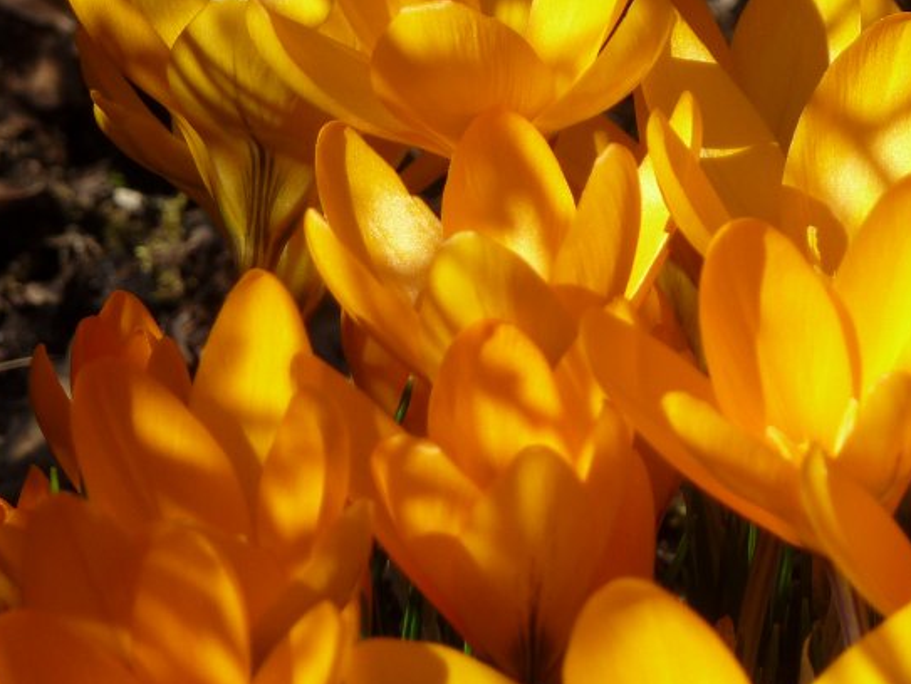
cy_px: 479
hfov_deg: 10.1
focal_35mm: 196
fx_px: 5162
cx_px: 733
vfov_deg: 7.6
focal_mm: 17
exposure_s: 1/400
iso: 80
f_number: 4.3
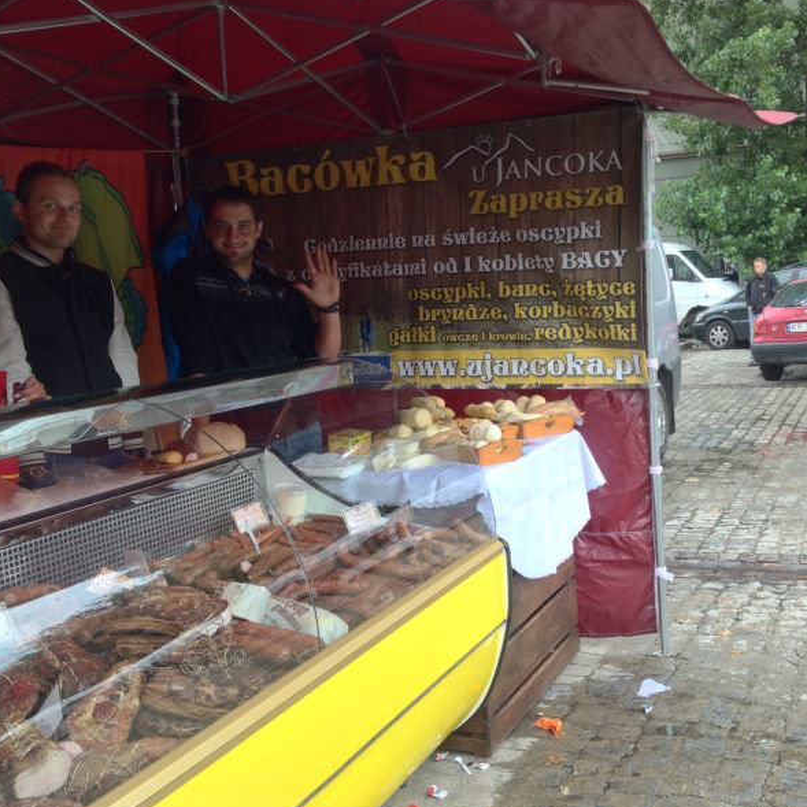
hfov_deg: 40.0
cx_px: 425
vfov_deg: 40.0
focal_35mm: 42
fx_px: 1108
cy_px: 404
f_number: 2.4
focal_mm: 4.28
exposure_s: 1/60
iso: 64
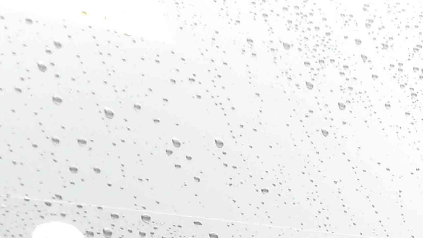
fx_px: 1234
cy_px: 614
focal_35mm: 110
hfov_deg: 18.4
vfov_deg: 9.5
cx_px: 521
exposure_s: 1/100
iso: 80
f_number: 3.7
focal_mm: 4.5
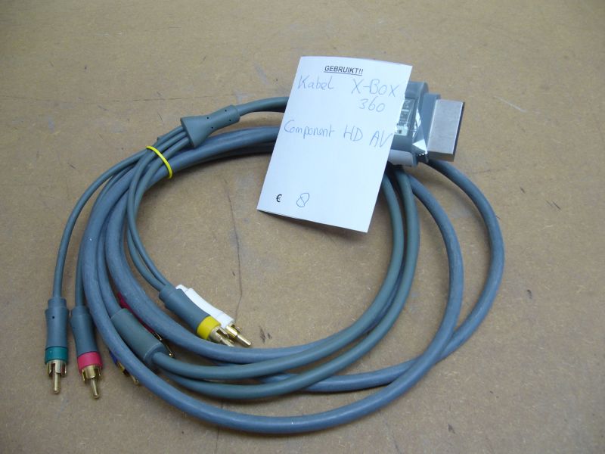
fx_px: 612
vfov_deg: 40.7
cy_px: 227
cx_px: 302
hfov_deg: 52.6
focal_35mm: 35
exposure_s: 1/25
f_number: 2.8
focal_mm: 5.8
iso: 80
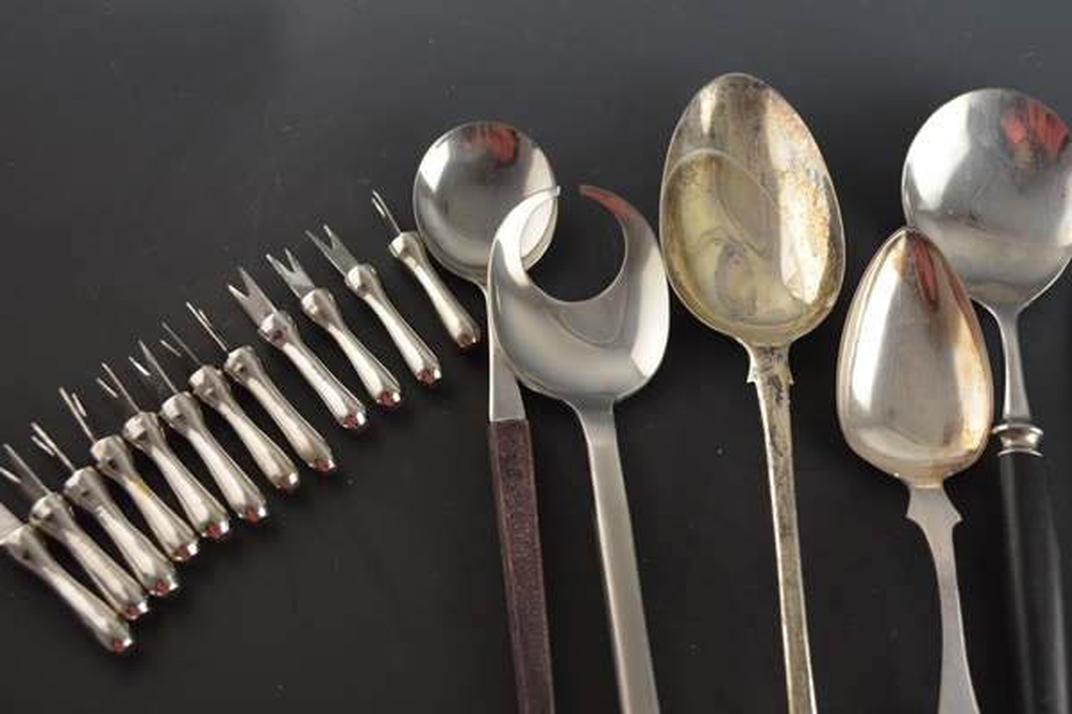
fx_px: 1340
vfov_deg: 29.9
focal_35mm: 45
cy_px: 357
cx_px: 536
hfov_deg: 43.6
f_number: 5.6
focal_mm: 30
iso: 400
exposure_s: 1/125
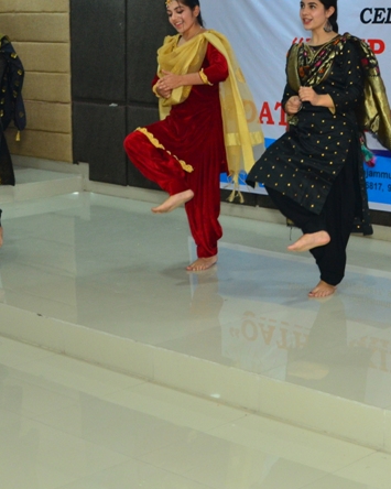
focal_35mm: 78
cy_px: 148
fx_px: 1129
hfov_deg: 19.4
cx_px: 323
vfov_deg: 24.3
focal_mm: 25
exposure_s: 1/125
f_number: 5
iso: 1000
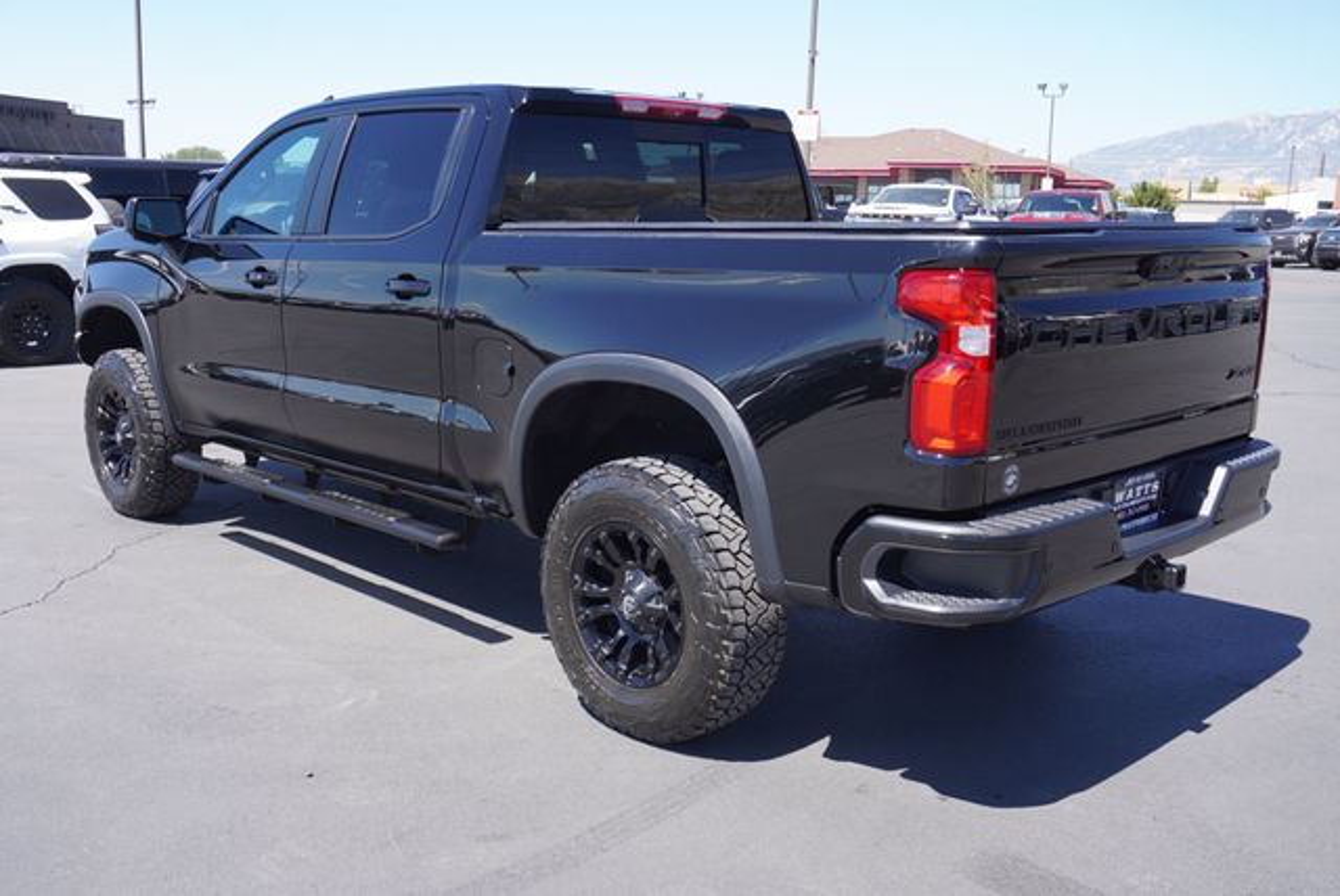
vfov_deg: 38.4
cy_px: 448
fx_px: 1285
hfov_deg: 55.1
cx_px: 670
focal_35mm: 34
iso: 100
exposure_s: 1/160
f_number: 6.3
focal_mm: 23
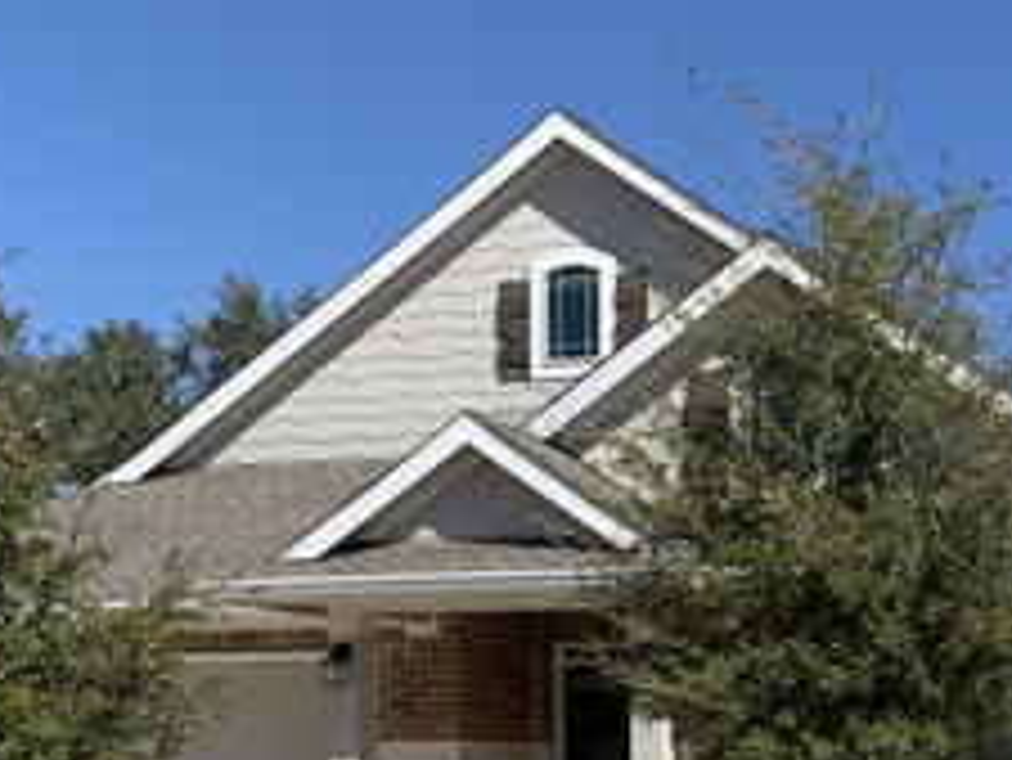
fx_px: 2165
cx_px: 868
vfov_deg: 19.4
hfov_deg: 25.7
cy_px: 751
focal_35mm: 74
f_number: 1.8
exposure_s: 1/3086
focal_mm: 4.25
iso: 25
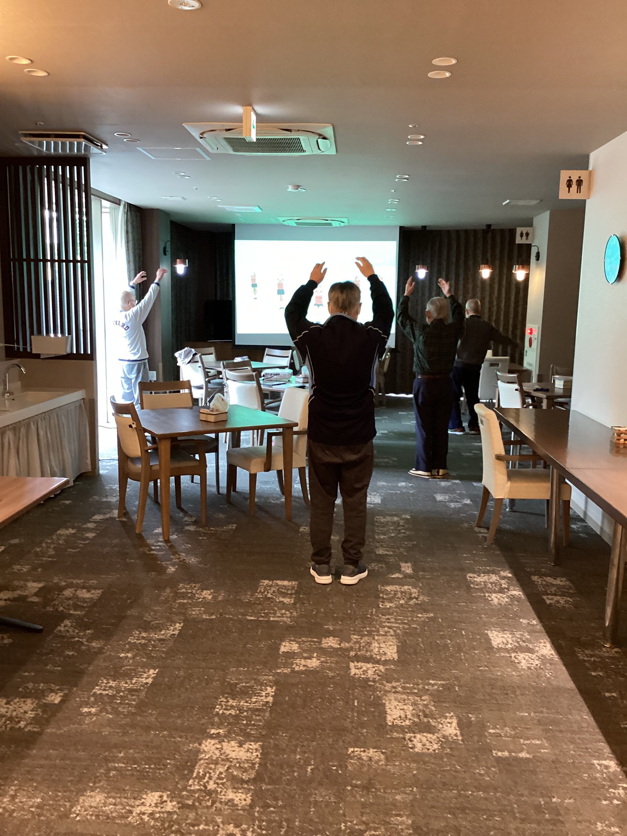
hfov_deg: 45.4
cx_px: 314
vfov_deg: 58.4
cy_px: 418
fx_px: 749
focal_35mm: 31
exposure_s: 1/40
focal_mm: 3.3
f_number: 2.4
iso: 320
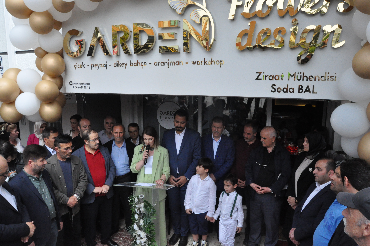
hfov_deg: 33.4
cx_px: 185
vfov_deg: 22.6
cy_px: 123
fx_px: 616
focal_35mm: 60
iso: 3200
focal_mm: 40
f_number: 16
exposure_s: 1/1000
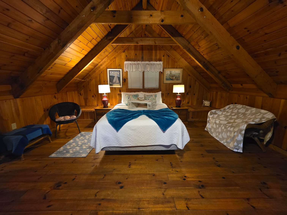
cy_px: 108
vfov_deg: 89.9
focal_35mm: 13
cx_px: 144
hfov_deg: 106.2
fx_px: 108
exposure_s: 1/60
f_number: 1.9
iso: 1000
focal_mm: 2.2
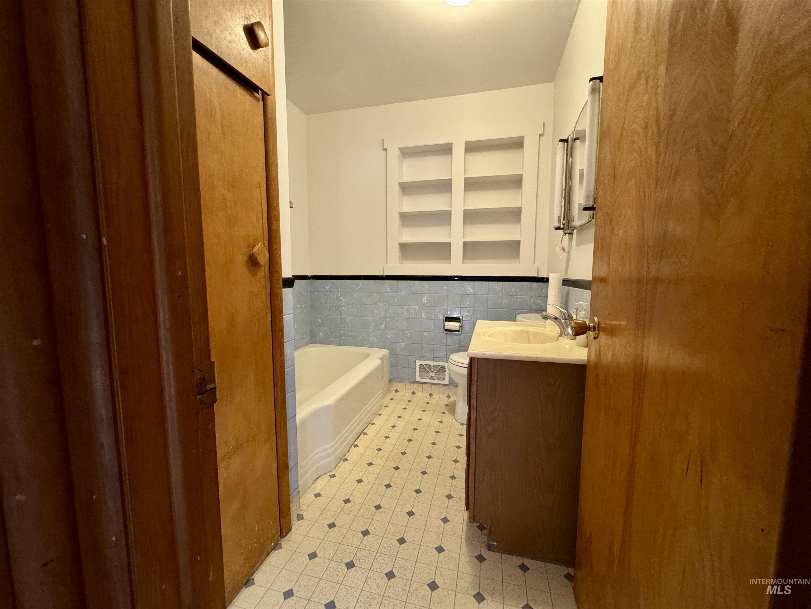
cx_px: 406
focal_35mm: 14
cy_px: 304
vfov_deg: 85.7
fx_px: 328
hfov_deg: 102.1
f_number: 2.2
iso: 500
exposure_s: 1/60
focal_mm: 2.22
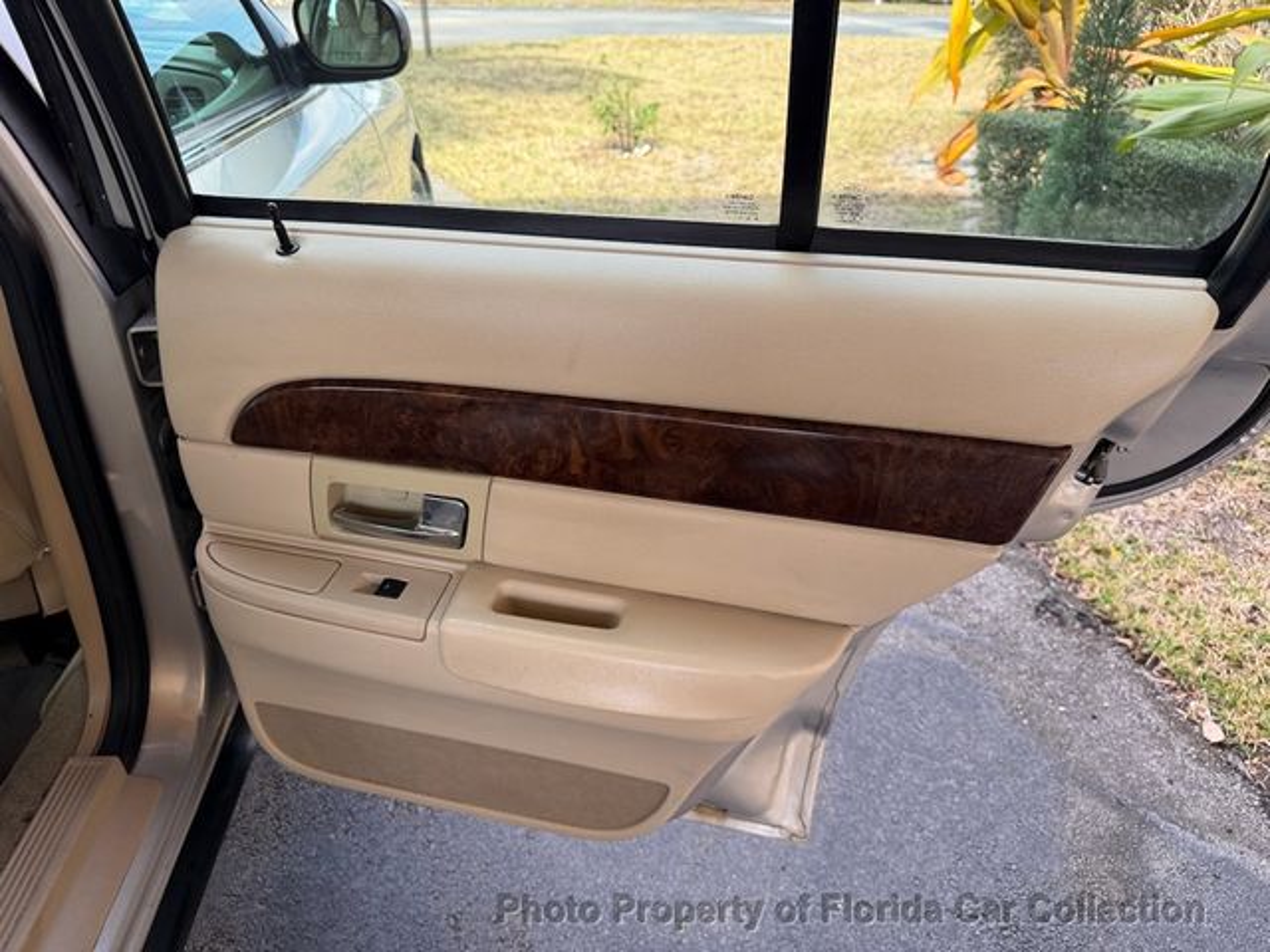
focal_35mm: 24
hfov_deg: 71.6
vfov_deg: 56.8
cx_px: 635
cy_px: 476
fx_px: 881
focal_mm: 6.76
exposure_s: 1/416
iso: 80
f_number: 1.78
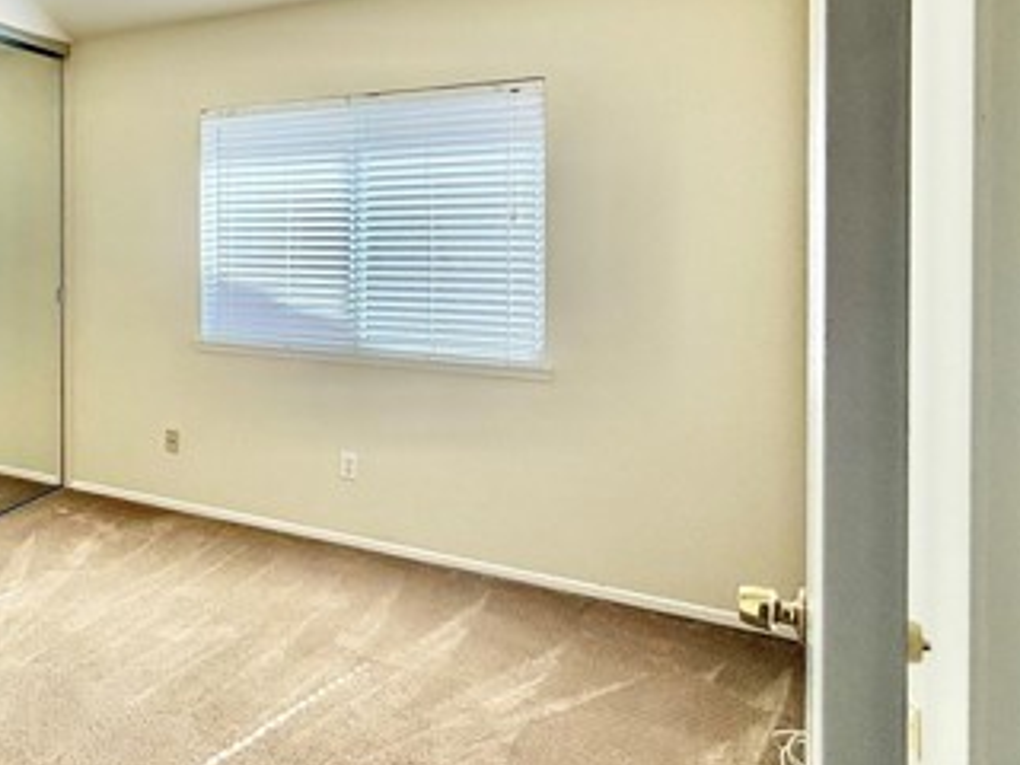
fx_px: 825
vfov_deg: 48.7
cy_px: 242
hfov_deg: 54.0
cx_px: 73
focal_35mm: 28
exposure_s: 1/144
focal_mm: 2.22
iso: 50
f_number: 2.2
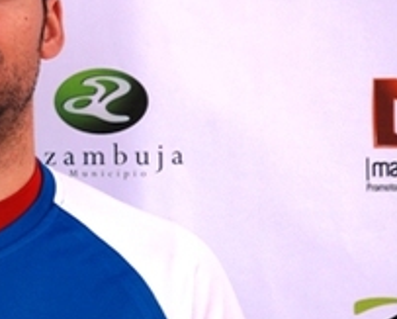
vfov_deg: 7.4
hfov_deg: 9.2
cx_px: -37
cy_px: 68
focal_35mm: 208
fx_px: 2447
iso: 200
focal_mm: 50
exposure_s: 1/60
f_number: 4.5
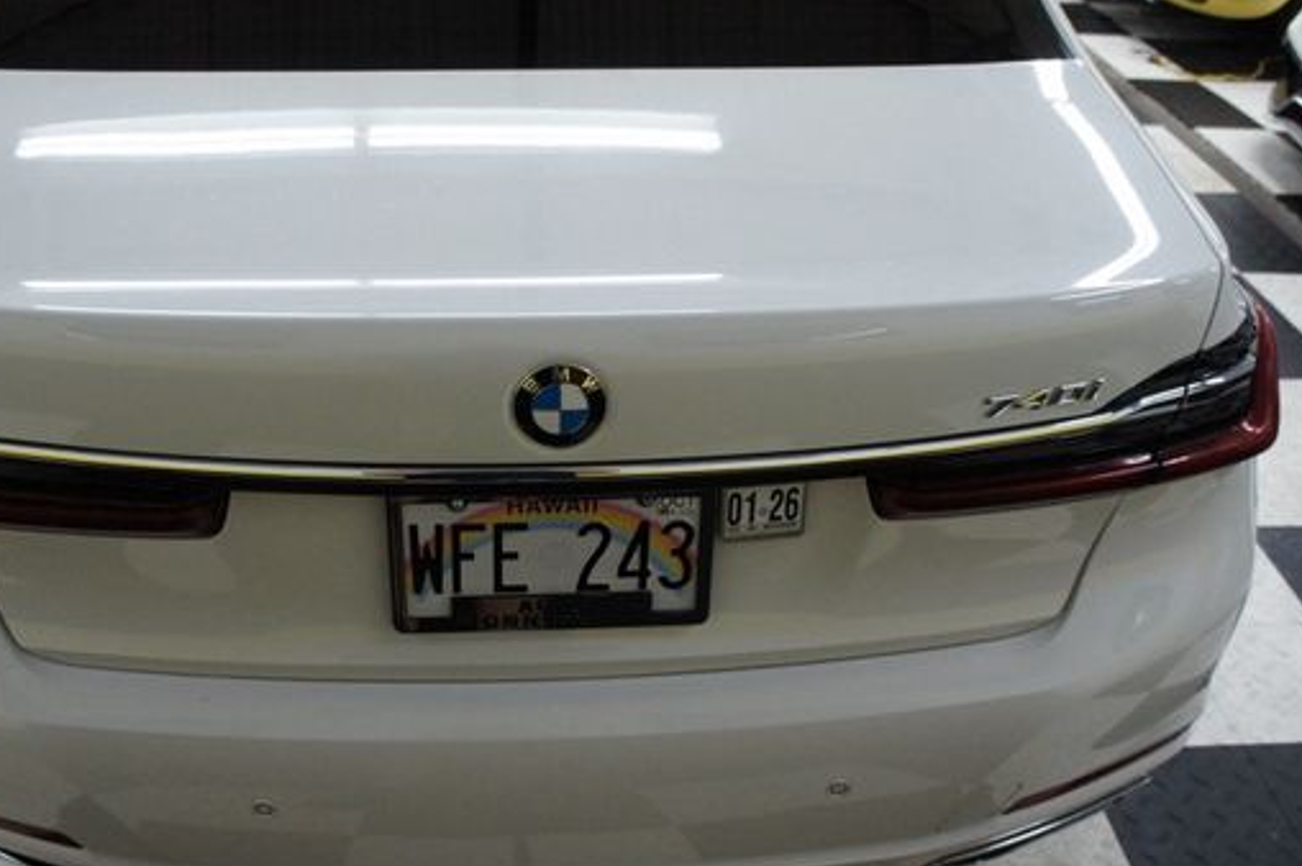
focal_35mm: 34
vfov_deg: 38.7
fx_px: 1229
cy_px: 520
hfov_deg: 55.5
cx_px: 538
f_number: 3.5
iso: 1600
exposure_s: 1/200
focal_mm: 18
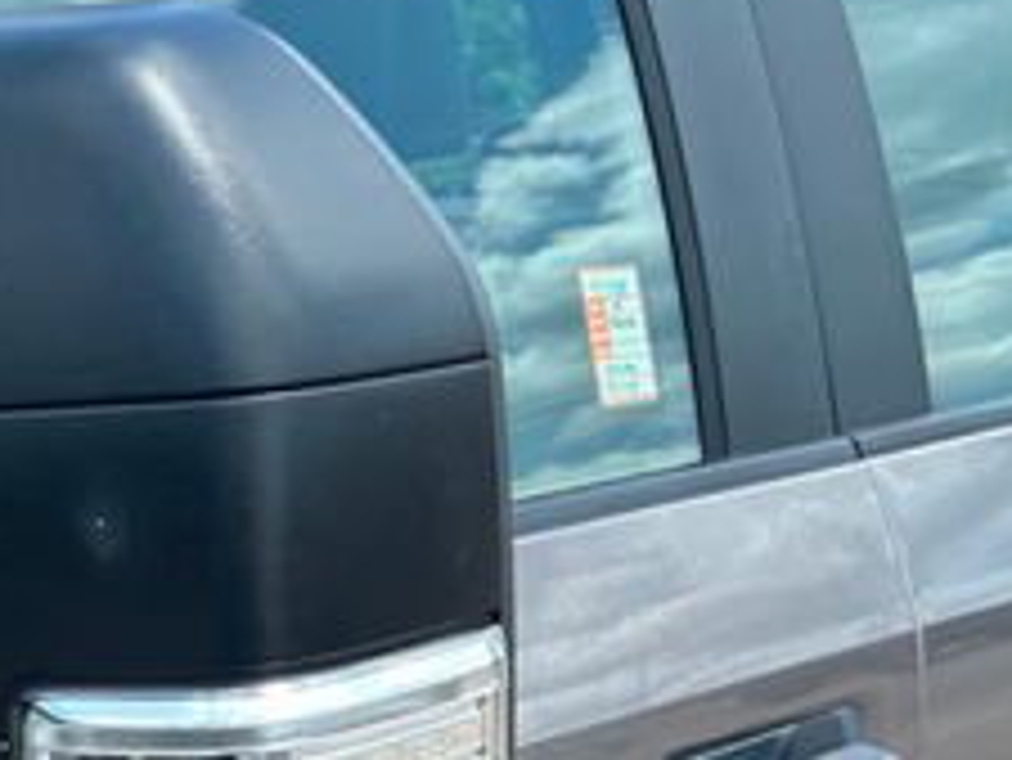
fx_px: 2165
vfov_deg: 19.4
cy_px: 724
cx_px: -94
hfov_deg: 24.6
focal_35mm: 74
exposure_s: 1/1038
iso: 50
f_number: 1.5
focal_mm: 5.7
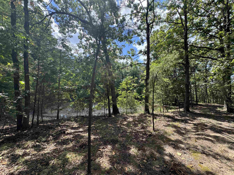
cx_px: 117
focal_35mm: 14
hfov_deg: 102.1
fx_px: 95
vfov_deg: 85.7
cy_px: 88
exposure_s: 1/340
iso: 40
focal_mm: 2.22
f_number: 2.2
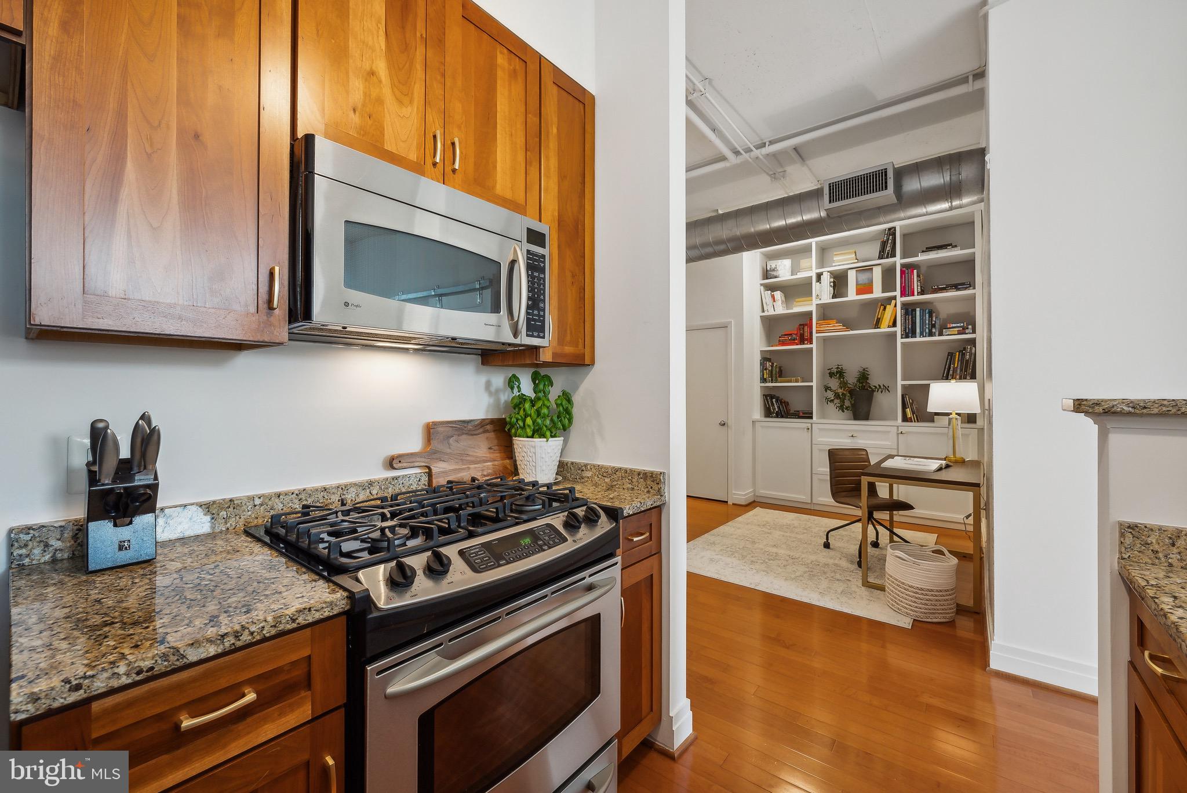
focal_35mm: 14
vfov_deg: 81.3
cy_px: 396
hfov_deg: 104.2
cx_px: 594
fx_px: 462
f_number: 7.1
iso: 640
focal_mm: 14
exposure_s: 1/25
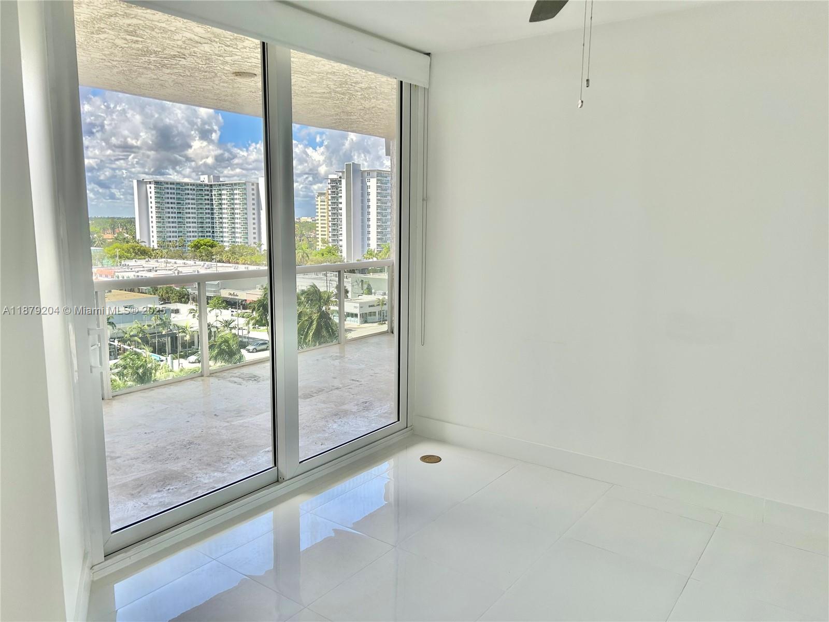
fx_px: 623
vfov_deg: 53.1
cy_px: 311
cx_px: 414
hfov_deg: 67.3
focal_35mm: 26
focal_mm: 5.7
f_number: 1.5
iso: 50
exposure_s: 1/399
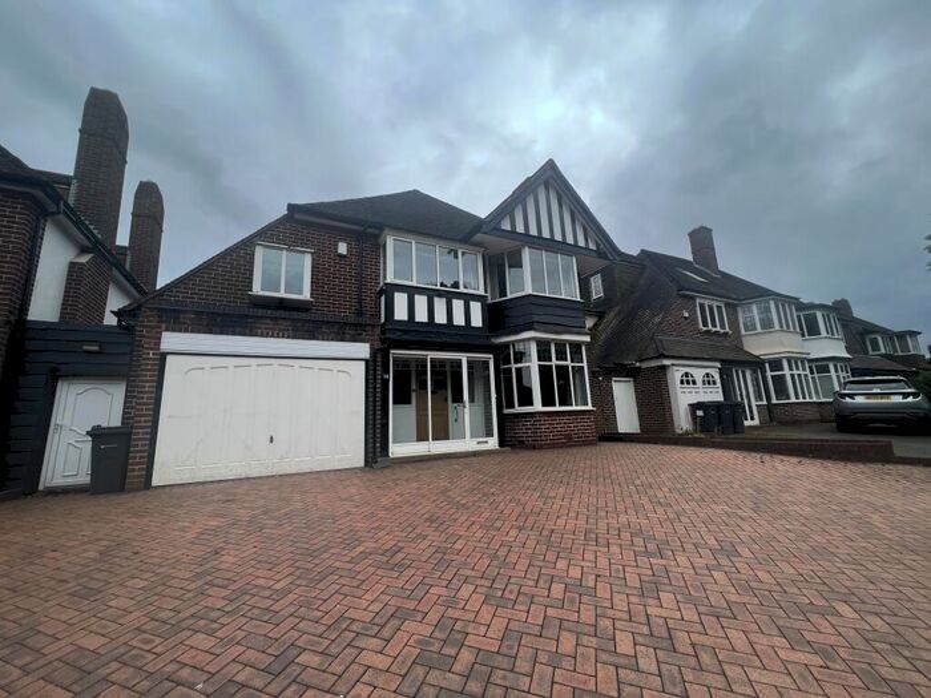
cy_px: 349
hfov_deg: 106.2
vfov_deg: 89.9
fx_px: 350
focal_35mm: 13
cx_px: 466
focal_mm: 1.57
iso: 32
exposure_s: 1/436
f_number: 1.8
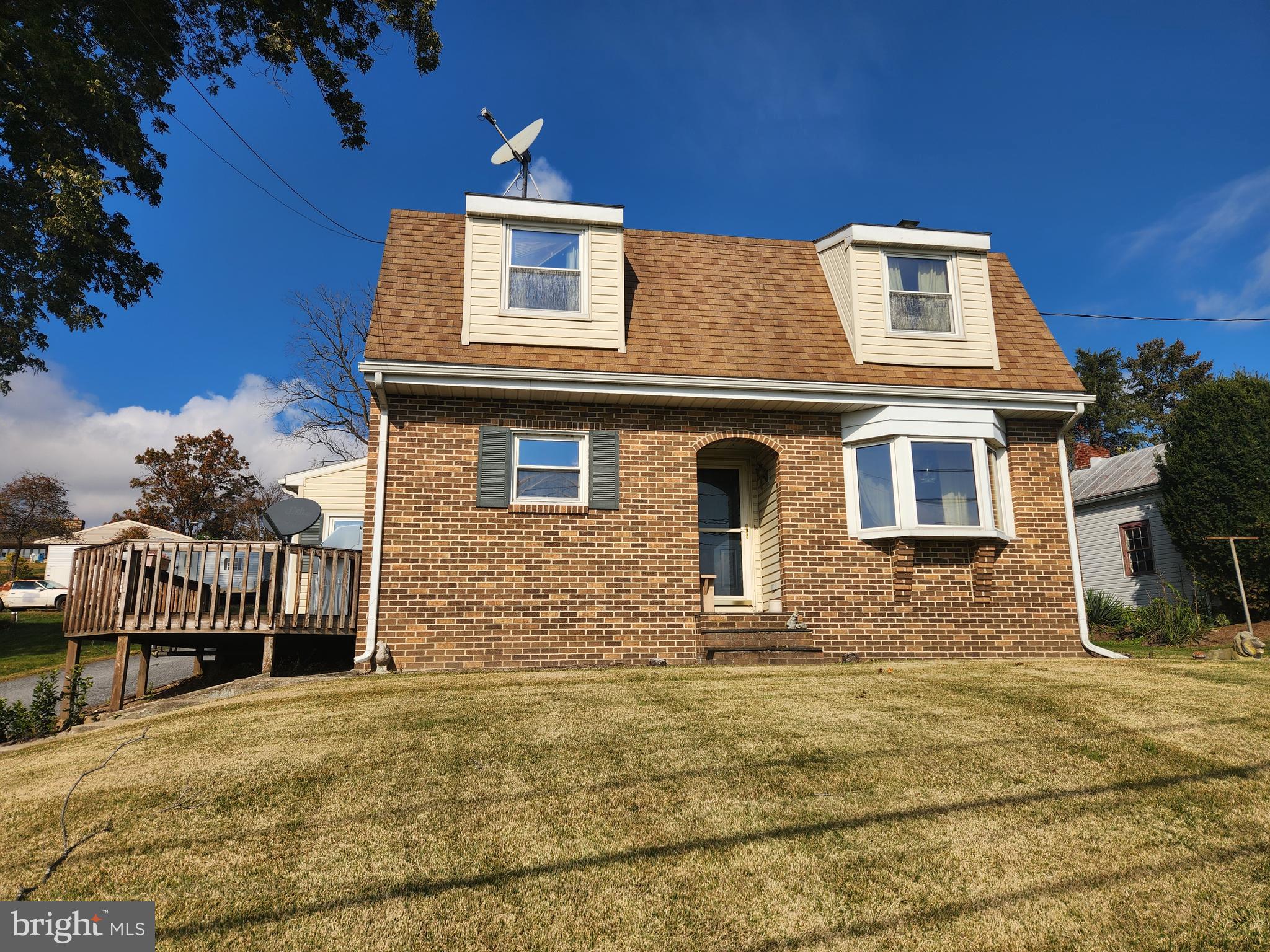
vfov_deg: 58.9
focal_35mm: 23
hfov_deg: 73.9
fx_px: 844
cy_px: 476
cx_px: 635
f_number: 1.8
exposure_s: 1/2715
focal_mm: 5.4
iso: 20
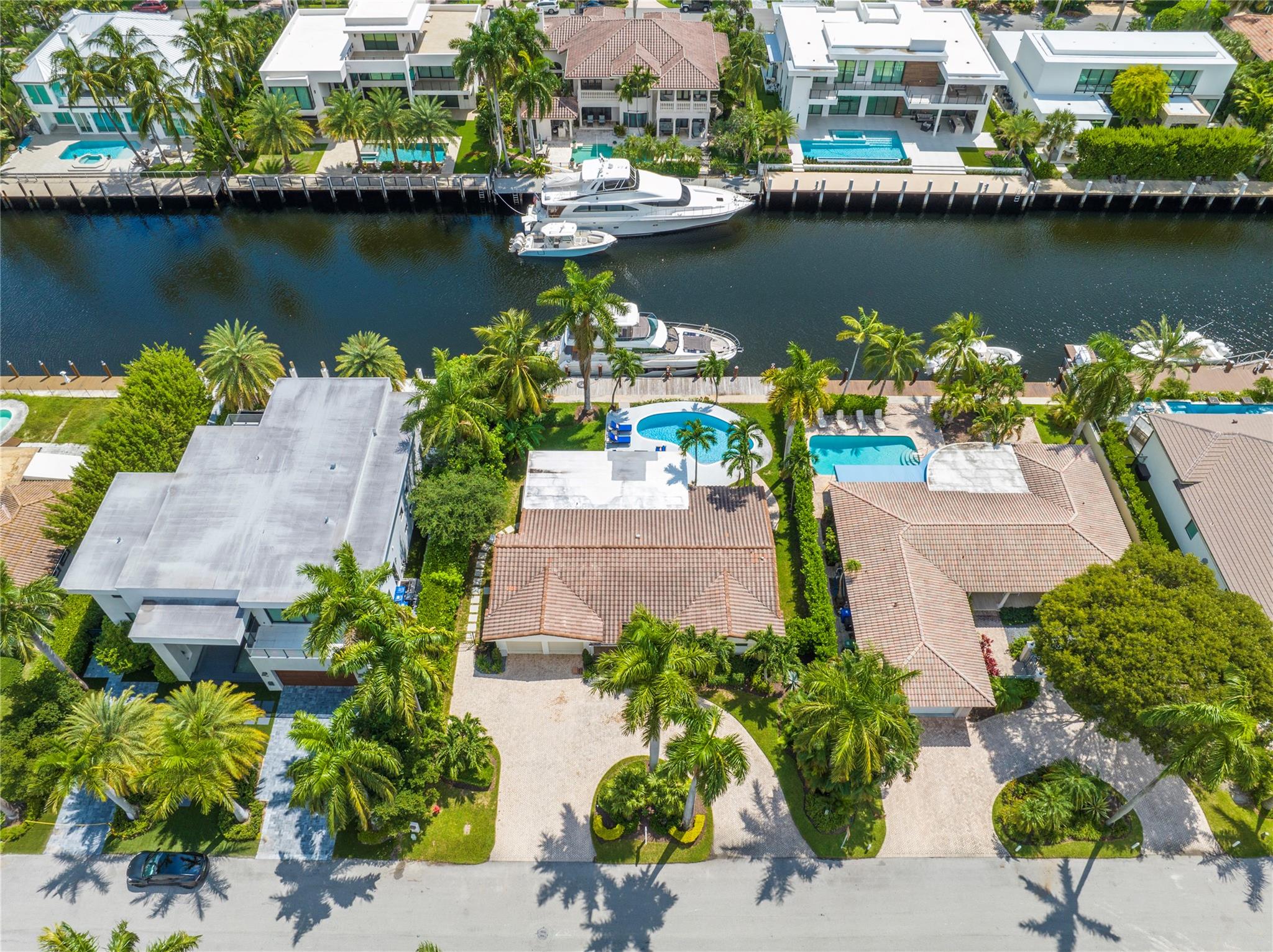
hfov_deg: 71.6
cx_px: 636
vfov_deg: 56.8
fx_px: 882
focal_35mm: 24
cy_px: 476
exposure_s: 1/400
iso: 100
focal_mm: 12.29
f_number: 6.3
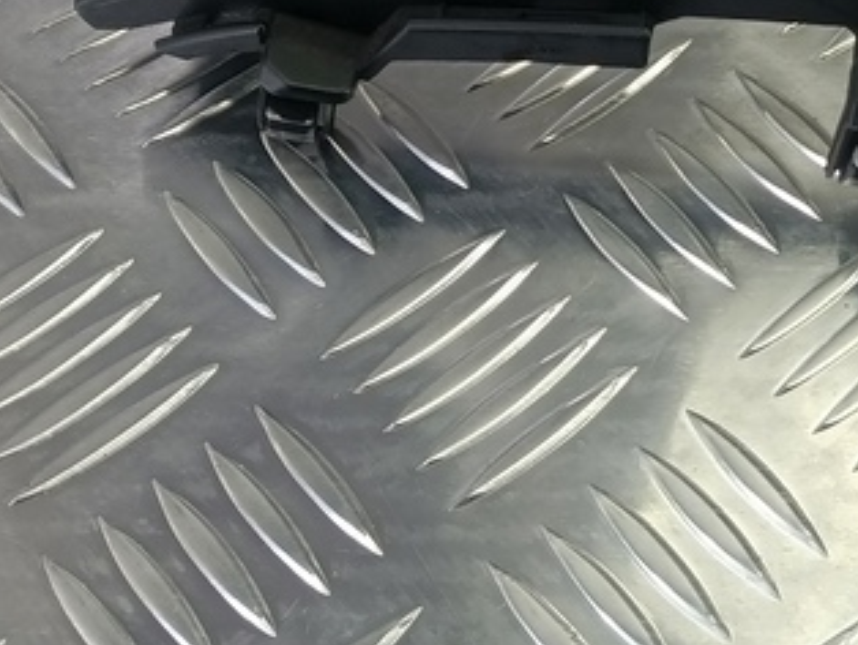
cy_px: -394
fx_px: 1860
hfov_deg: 23.4
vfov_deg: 17.2
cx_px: 1068
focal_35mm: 75
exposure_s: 1/50
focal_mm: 4.11
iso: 104
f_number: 1.6
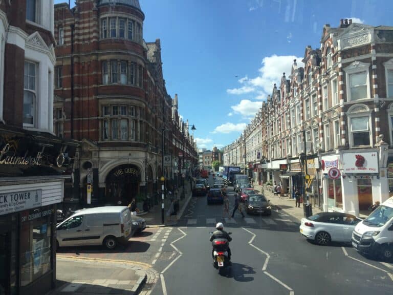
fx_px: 329
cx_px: 196
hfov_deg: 61.7
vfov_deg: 48.2
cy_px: 148
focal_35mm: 29
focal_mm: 4.15
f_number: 2.2
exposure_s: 1/1522
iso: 32
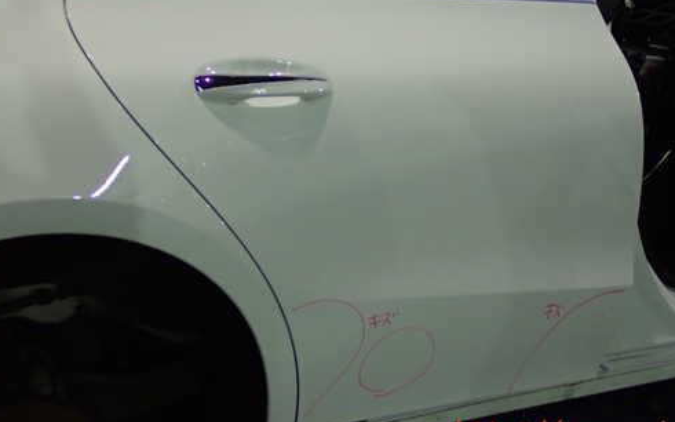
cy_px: 142
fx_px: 1122
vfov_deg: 21.2
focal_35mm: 61
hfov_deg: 33.5
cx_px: 354
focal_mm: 8.4
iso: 800
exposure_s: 1/40
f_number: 3.1
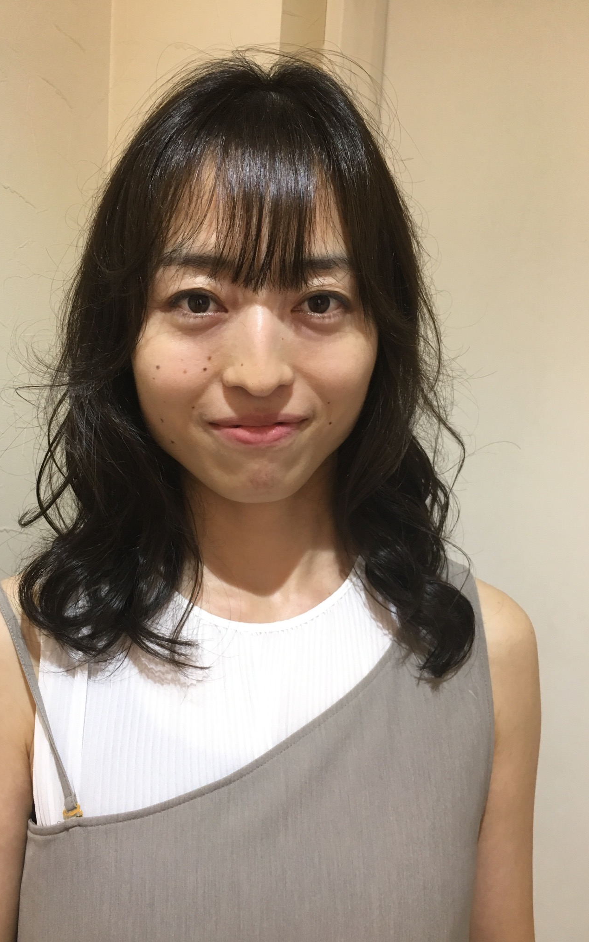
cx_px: 243
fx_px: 796
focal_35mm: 31
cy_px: 471
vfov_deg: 61.2
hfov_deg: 40.5
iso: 80
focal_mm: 4.15
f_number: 2.2
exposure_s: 1/30
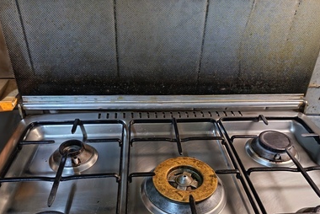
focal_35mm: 30
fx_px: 267
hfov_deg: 61.9
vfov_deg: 43.1
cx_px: 167
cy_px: 143
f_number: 1.75
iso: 5110
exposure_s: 1/24
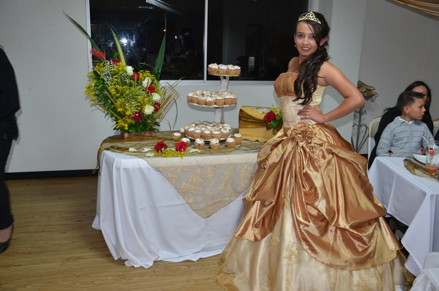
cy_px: 146
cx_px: 220
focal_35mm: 27
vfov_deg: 47.7
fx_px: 329
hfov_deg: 67.5
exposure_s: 1/60
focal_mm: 18
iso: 800
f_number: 3.5
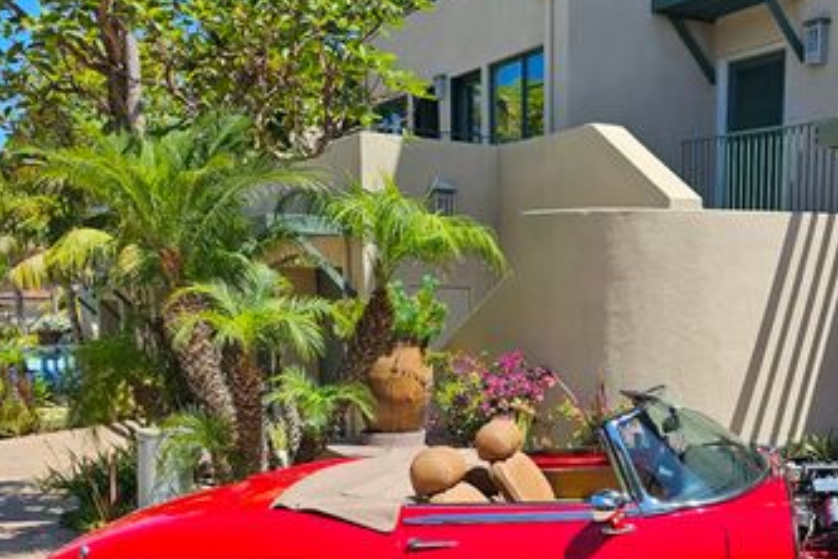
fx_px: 1071
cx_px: 644
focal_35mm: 46
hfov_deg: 41.3
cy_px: 448
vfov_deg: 28.6
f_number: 1.7
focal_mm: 6.3
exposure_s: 1/2000
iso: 32
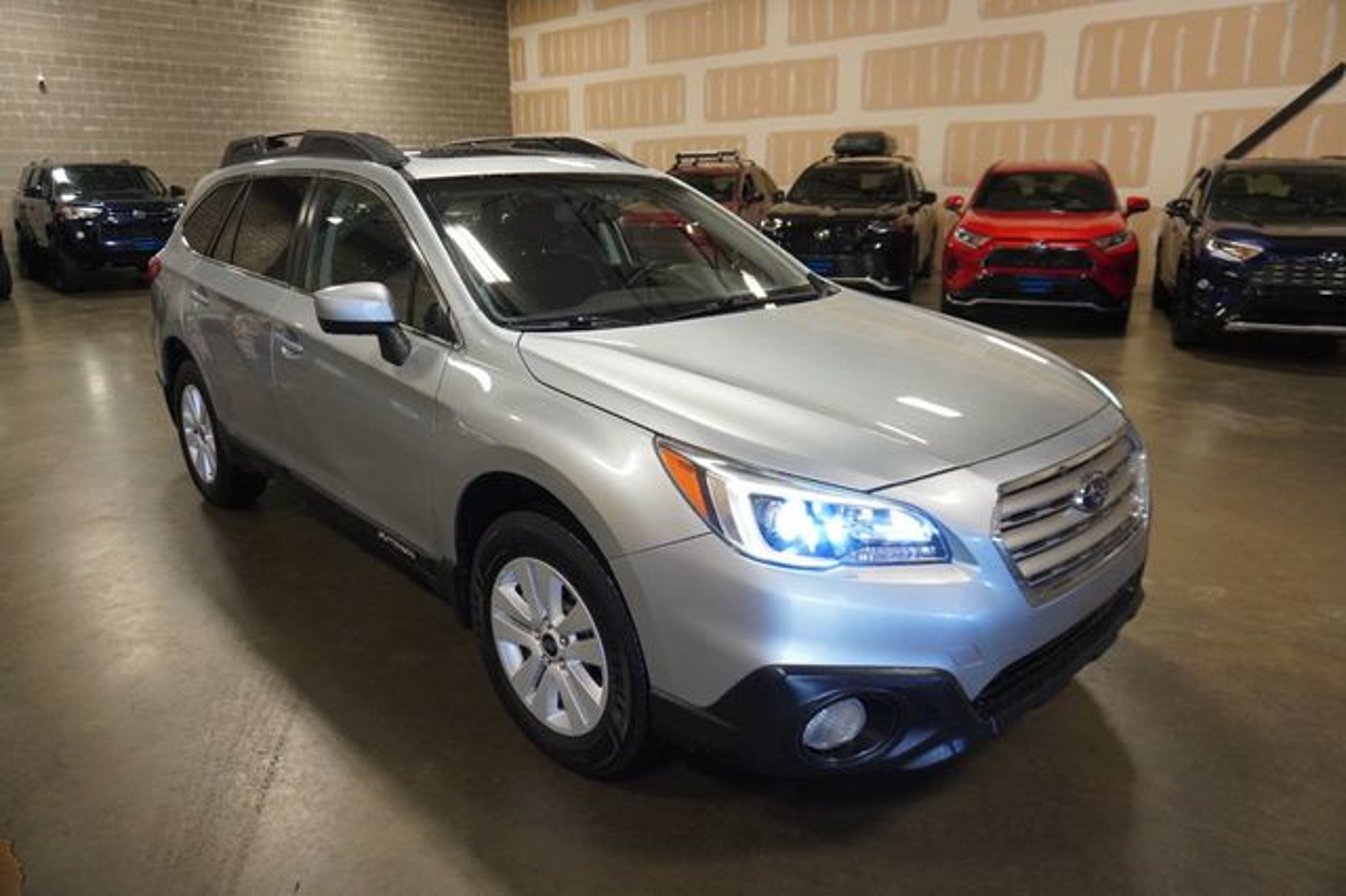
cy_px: 448
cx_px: 673
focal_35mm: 24
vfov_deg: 53.1
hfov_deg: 73.8
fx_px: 897
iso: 1600
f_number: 3.5
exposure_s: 1/160
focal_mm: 16
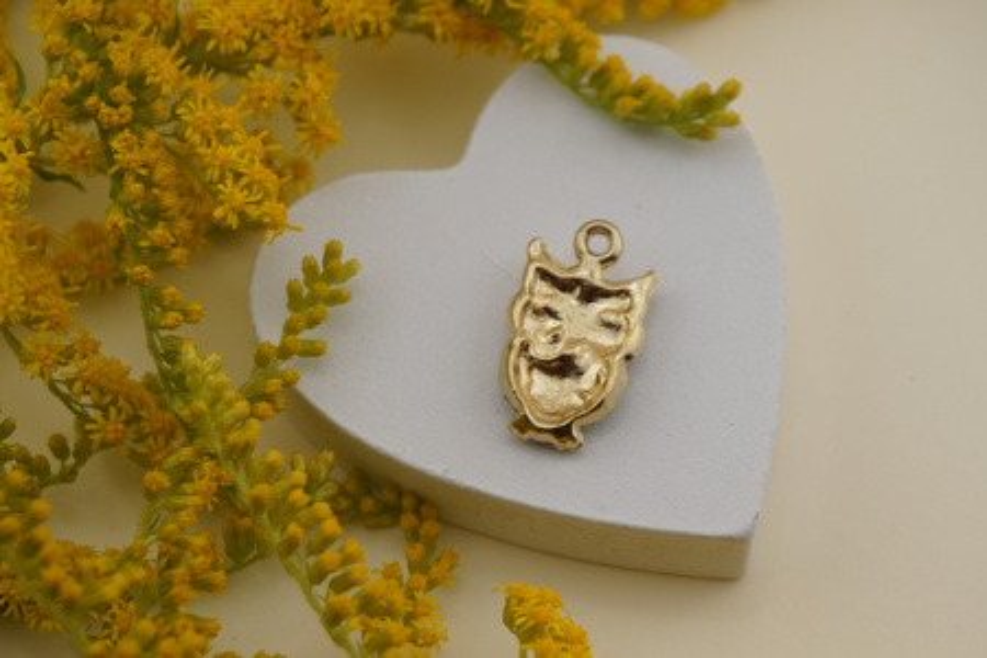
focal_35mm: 69
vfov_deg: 19.7
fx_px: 1892
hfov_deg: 29.2
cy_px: 329
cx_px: 494
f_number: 7.1
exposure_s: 1/100
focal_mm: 46
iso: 100
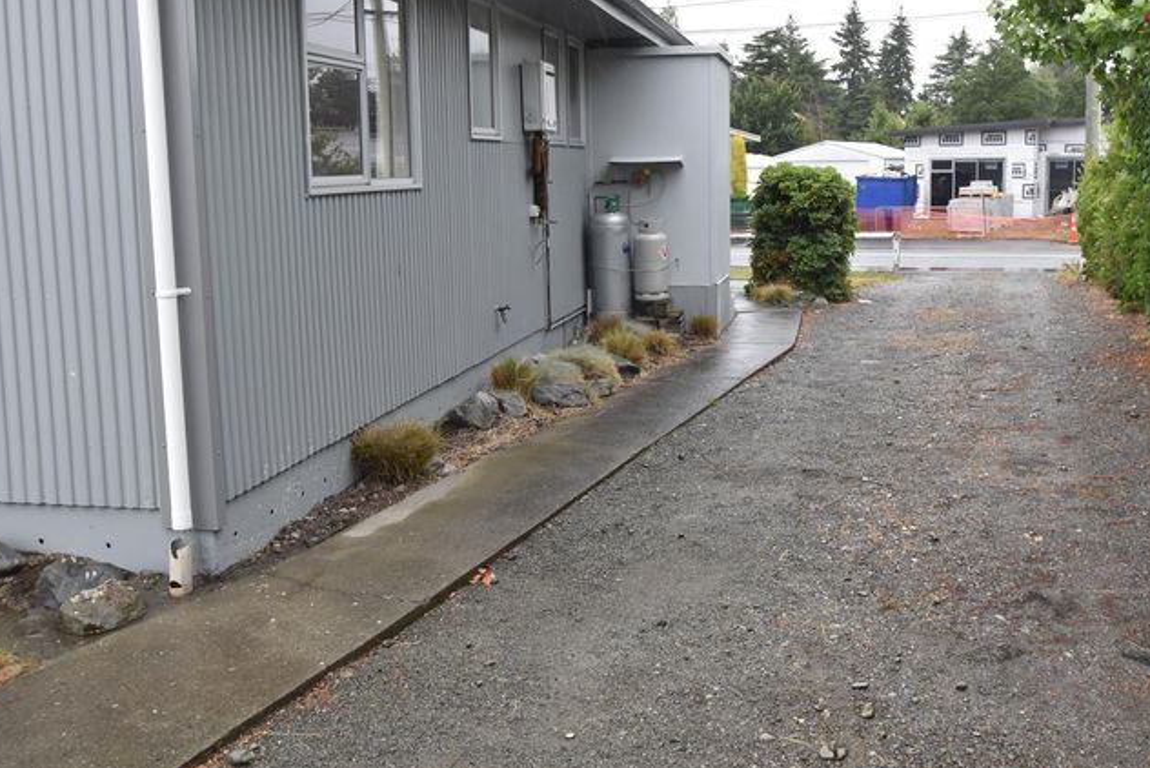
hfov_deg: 54.8
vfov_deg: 38.2
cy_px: 329
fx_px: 1106
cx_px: 642
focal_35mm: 35
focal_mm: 19
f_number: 6.3
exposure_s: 1/160
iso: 400
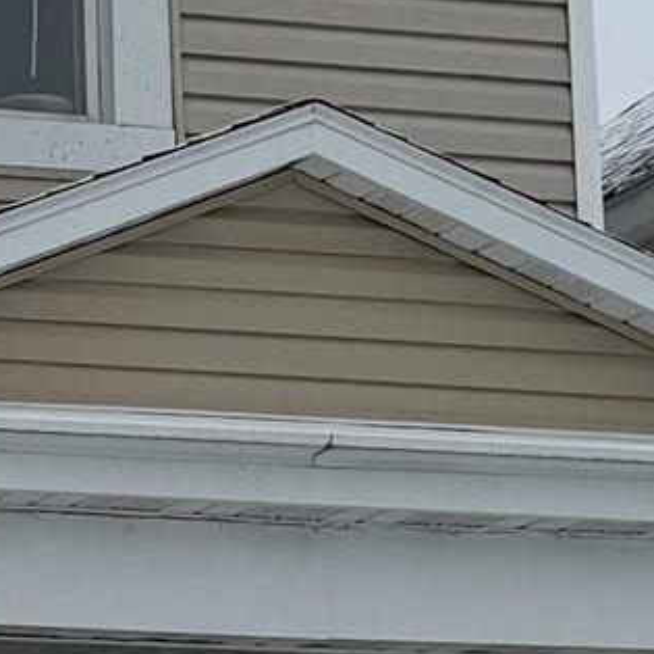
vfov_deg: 8.4
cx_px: -625
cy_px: 756
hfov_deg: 8.1
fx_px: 4425
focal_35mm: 207
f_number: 1.78
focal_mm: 6.76
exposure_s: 1/3145
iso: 80
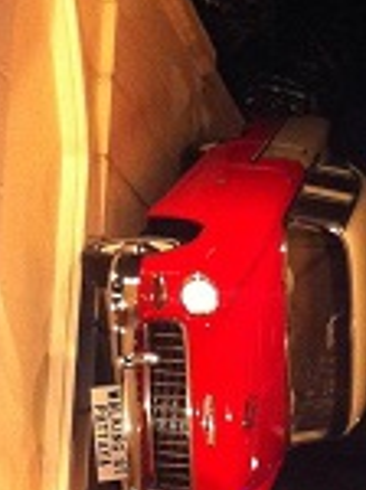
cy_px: 389
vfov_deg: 16.7
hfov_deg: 12.6
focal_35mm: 117
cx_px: 237
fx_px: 1654
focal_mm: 3.85
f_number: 2.8
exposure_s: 1/15
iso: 400
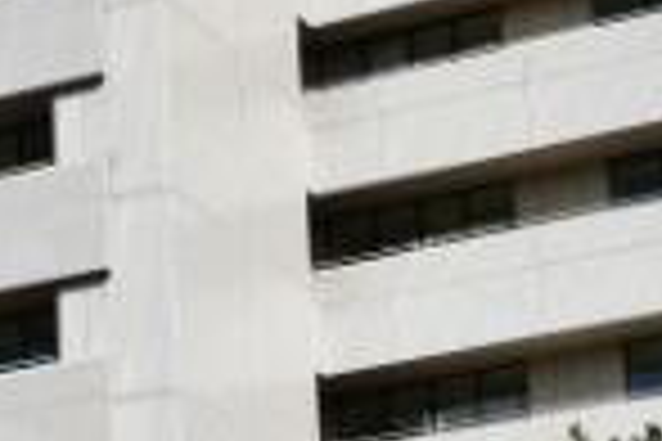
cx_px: -198
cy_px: 374
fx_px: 3116
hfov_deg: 11.8
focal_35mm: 169
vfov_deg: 8.1
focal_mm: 23
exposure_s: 1/500
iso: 250
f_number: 11
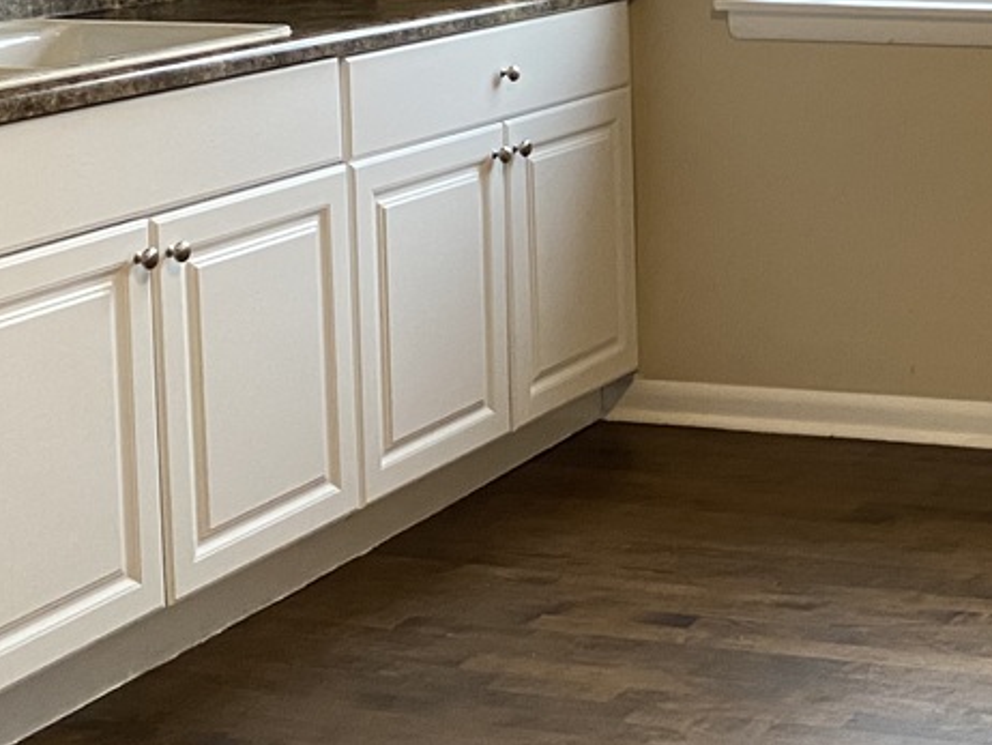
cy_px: -45
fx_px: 2322
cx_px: 1194
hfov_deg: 22.2
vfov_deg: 17.7
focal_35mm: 81
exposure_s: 1/60
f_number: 1.8
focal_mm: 4.25
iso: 250
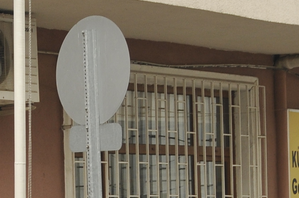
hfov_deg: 11.0
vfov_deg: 7.4
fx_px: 1518
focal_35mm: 183
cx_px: -102
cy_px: 223
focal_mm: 24
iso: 200
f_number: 4.5
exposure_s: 1/80
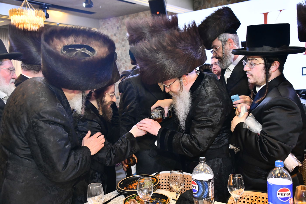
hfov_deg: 50.7
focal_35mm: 38
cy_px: 102
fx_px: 323
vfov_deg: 35.0
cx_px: 153
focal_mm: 38
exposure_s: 1/125
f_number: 5.6
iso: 2500
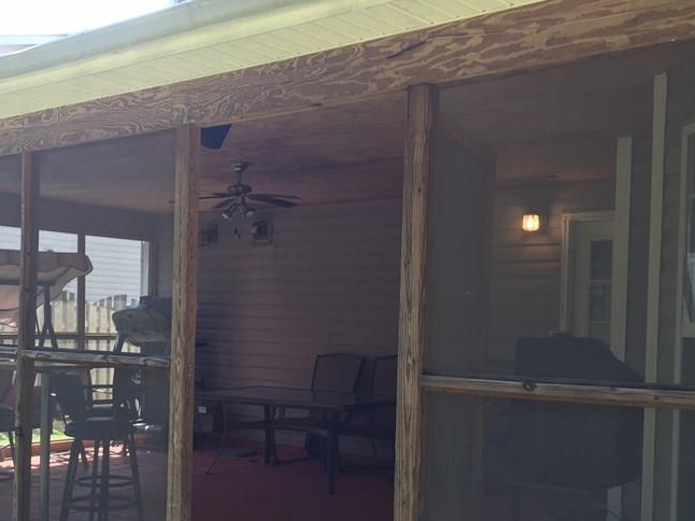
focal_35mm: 46
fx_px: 923
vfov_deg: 31.3
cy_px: 336
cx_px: 274
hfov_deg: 41.0
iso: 32
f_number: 2.2
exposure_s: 1/136
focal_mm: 4.15
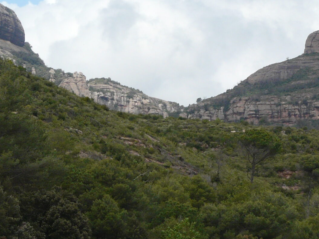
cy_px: 53
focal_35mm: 244
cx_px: 261
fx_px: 2249
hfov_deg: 8.1
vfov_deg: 6.1
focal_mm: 16.6
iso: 100
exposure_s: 1/400
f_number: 5.6
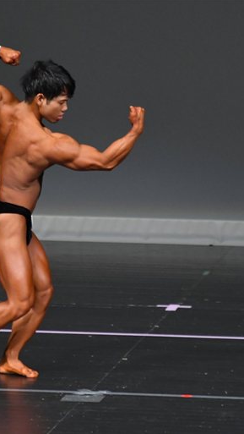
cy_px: 217
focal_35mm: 593
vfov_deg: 3.6
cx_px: 89
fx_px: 6813
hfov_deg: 2.1
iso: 4000
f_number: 5.6
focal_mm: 250
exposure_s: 1/400
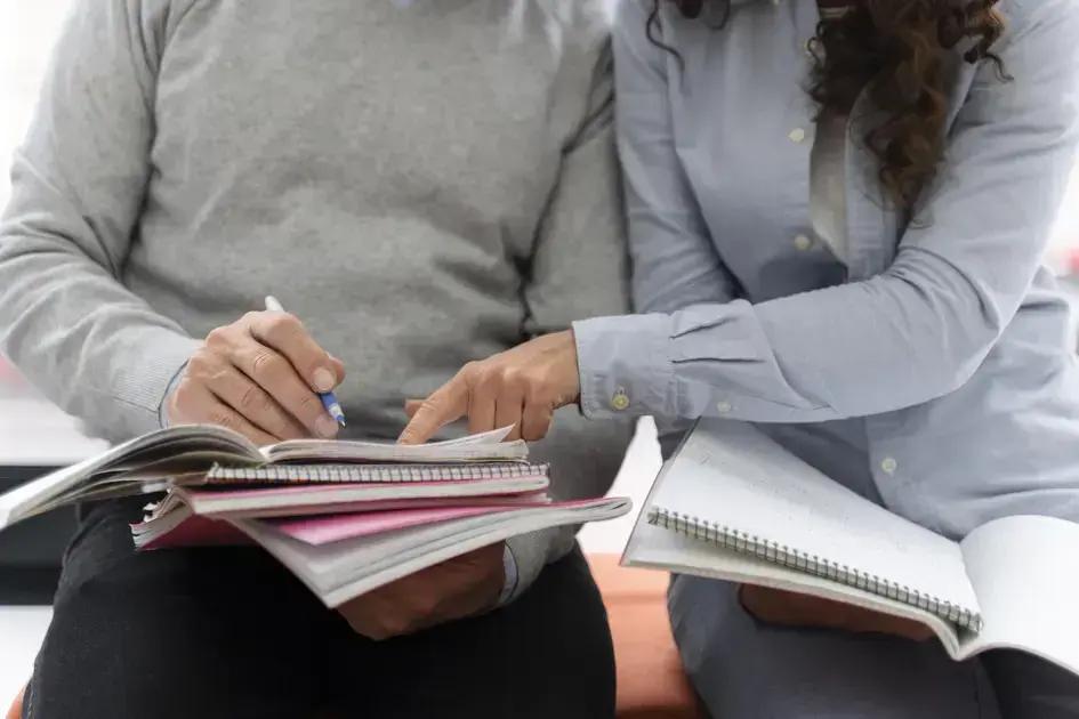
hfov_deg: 30.5
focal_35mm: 66
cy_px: 360
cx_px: 540
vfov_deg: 20.6
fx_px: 1978
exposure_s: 1/160
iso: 320
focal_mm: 66
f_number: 2.8
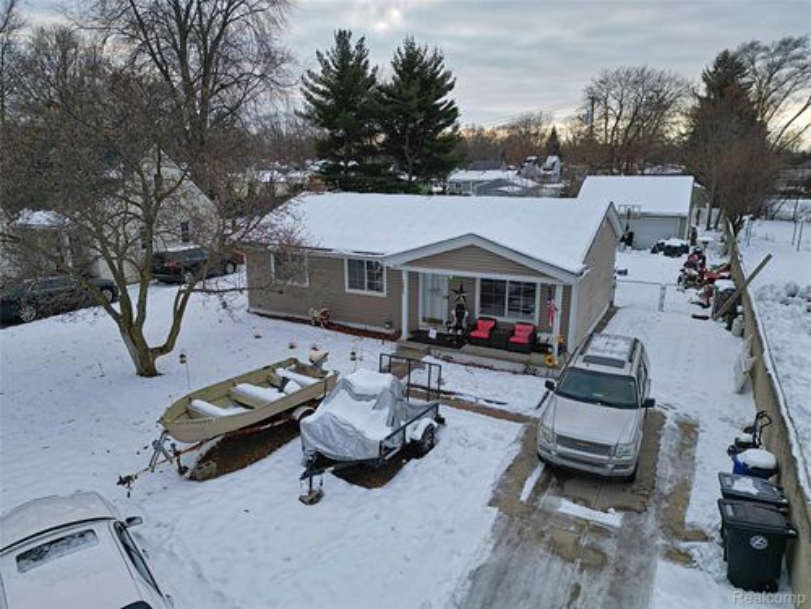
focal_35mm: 24
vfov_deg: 56.8
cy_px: 304
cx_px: 406
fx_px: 562
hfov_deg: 71.6
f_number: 1.7
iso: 120
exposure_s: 1/500
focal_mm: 6.7
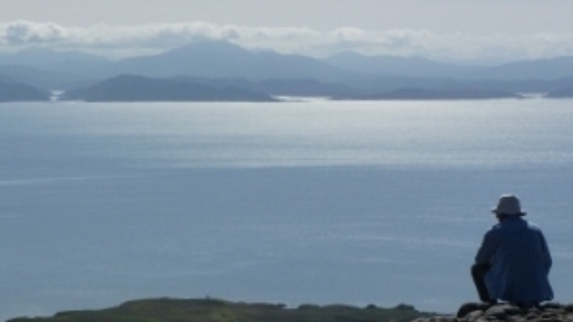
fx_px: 1899
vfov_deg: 9.7
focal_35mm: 125
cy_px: 183
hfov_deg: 17.1
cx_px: 232
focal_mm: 13.6
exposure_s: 1/1000
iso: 160
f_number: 5.6
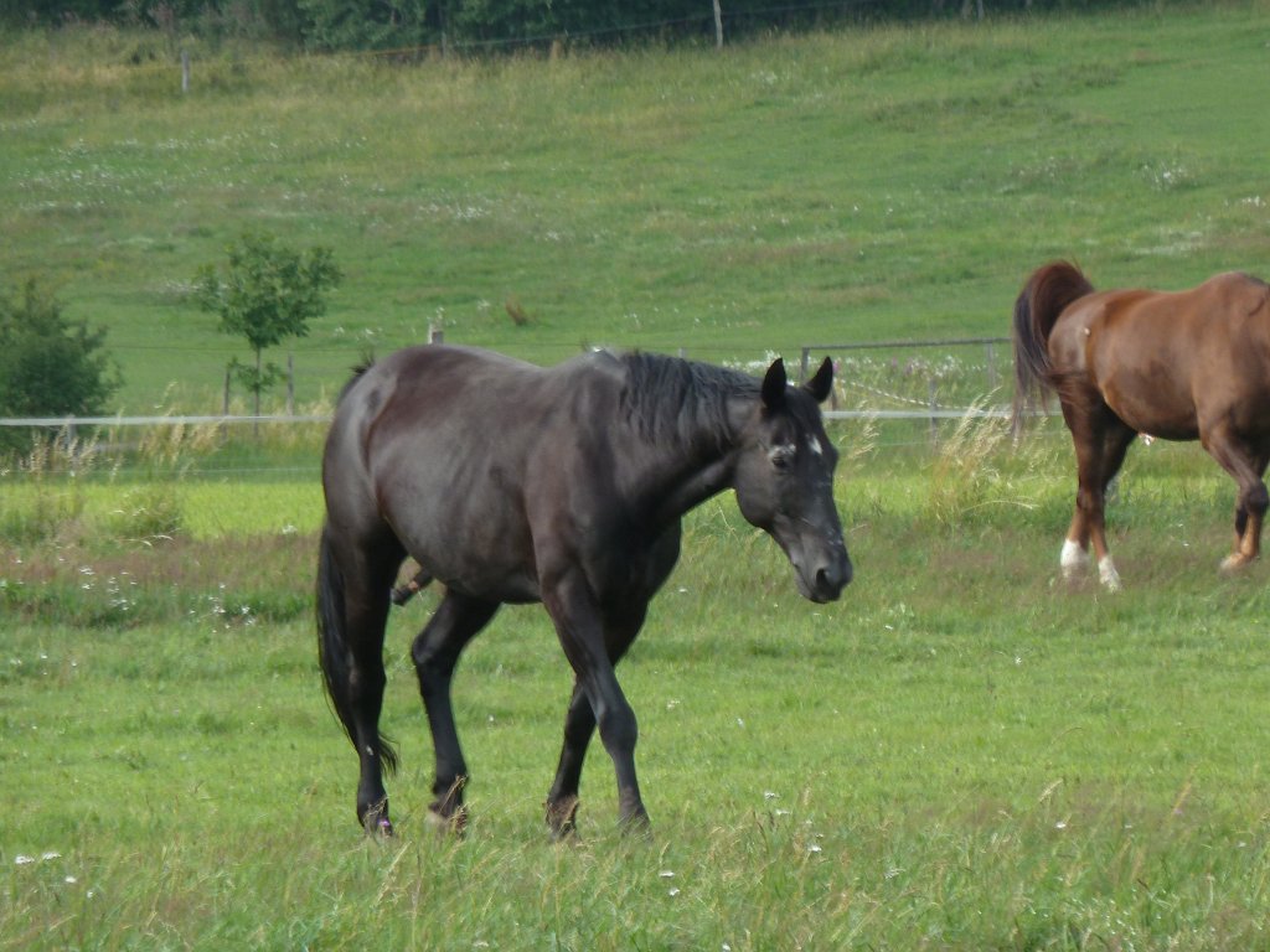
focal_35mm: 359
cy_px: 476
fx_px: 13171
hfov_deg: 5.5
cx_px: 635
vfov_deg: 4.1
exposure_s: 1/125
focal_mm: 49.2
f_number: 4.9
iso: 100
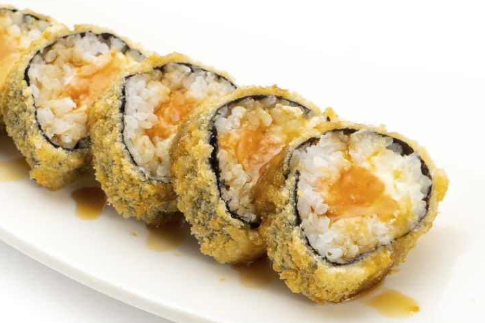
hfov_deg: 14.3
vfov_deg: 9.6
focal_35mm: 143
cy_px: 151
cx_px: 187
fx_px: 1926
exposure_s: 1/200
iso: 160
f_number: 9.5
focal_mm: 70
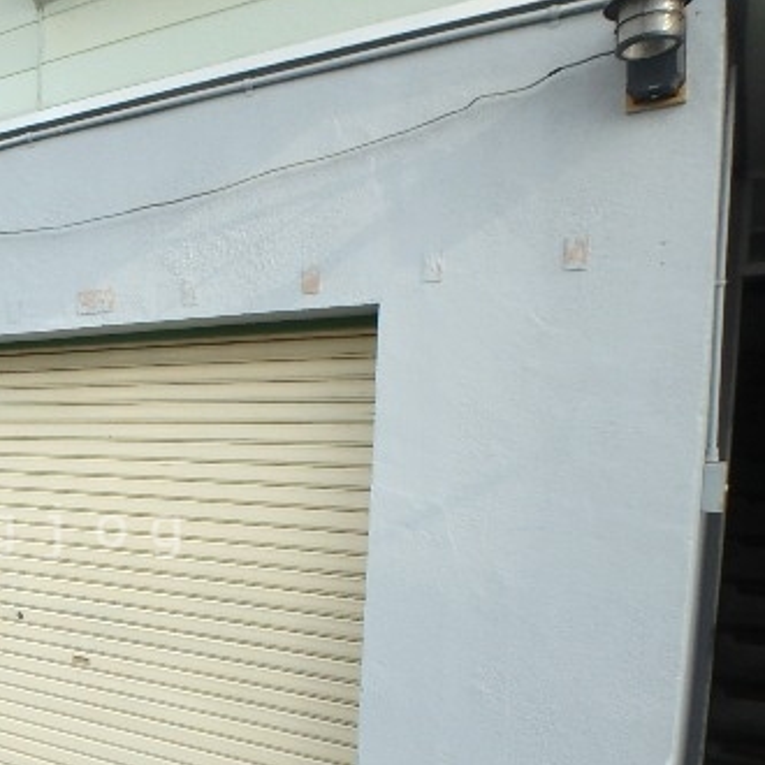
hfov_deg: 41.3
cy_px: 531
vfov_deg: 45.1
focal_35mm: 36
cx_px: 35
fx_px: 900
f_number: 3.5
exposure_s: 1/400
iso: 125
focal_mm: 3.7
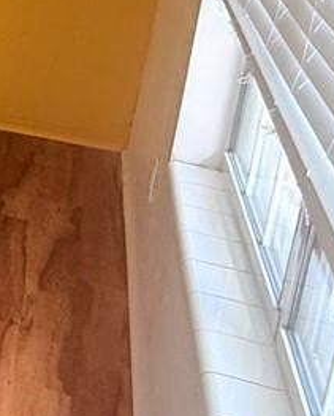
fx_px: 1024
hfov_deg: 12.2
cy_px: -32
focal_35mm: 83
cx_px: -586
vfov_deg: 21.9
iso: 100
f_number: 2.2
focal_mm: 2.22
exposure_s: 1/99
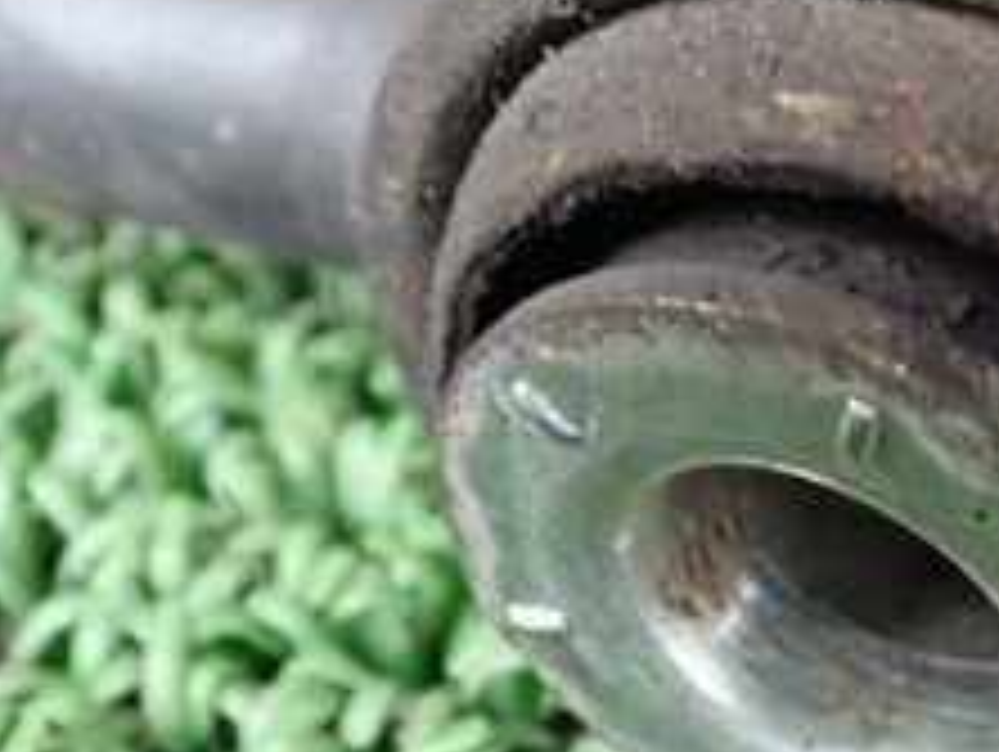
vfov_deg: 18.2
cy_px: 441
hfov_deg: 22.9
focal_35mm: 81
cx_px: 1053
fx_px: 2340
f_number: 2.3
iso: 320
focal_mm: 5.4
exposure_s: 1/30
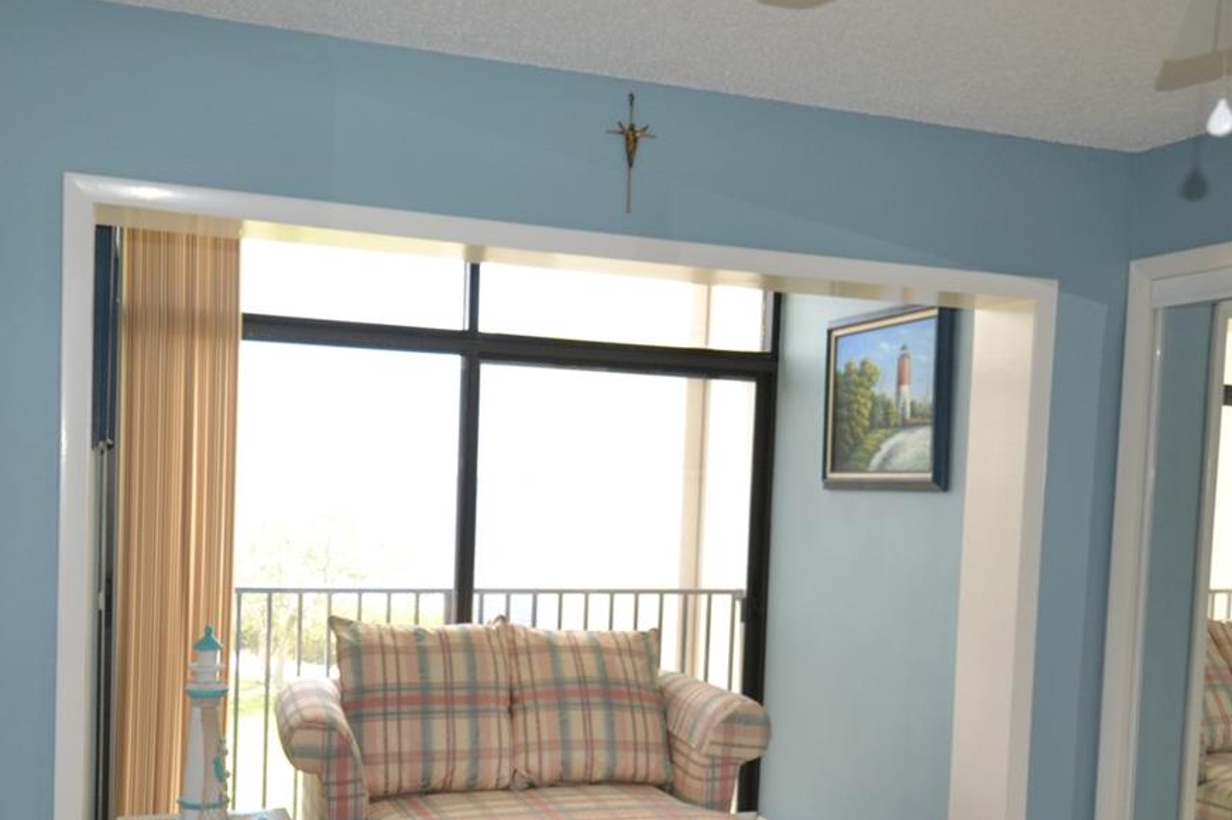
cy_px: 548
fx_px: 1129
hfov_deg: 57.2
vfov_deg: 39.4
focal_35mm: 33
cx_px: 564
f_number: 4
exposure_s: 1/100
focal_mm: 12
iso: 400
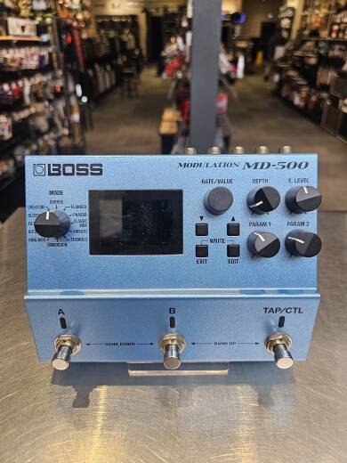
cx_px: 174
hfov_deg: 58.9
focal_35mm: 23
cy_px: 232
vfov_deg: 73.9
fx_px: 307
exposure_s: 1/120
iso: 80
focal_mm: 5.4
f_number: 1.8
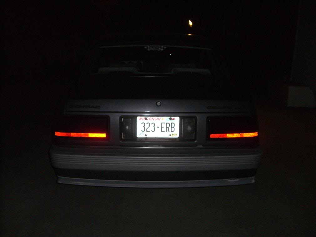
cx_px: 158
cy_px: 118
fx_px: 347
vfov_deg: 37.7
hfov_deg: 49.0
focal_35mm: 38
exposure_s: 1/60
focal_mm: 6.2
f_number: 2.7
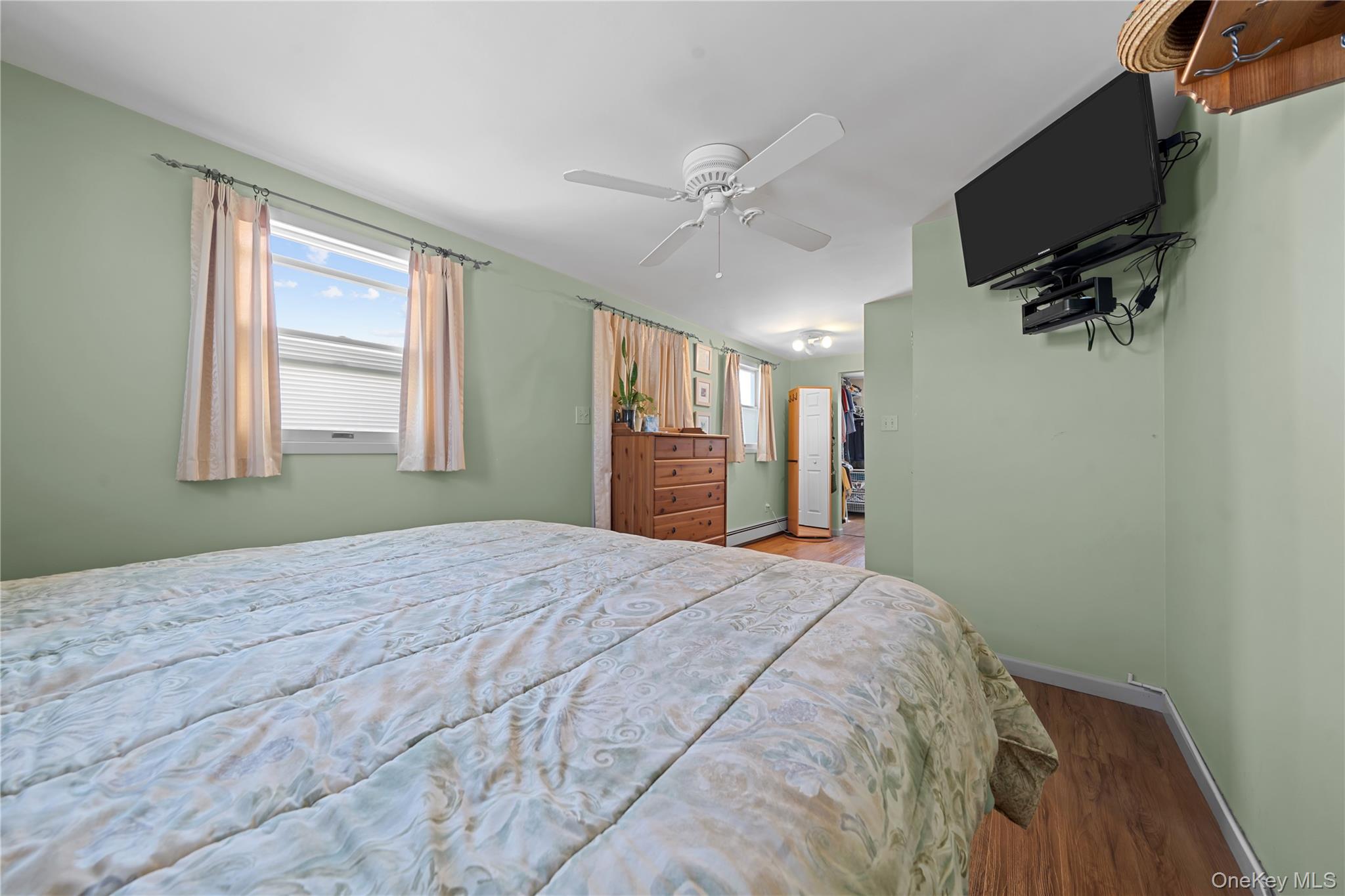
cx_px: 672
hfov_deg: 112.6
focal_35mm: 12
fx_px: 448
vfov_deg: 90.0
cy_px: 448
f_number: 8
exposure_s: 1/1.25
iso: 250
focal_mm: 12
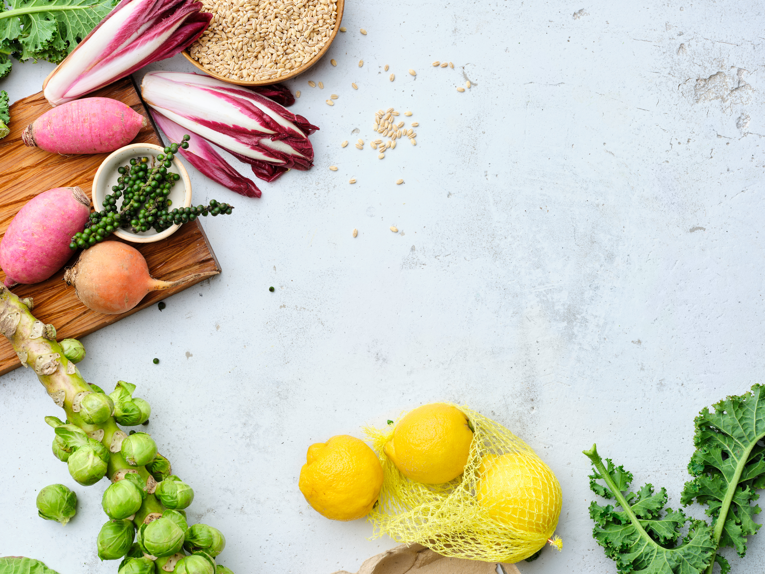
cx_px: 382
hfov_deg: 38.2
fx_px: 1105
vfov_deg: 29.1
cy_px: 287
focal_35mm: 50
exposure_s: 1/125
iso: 250
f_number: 10
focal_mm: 63
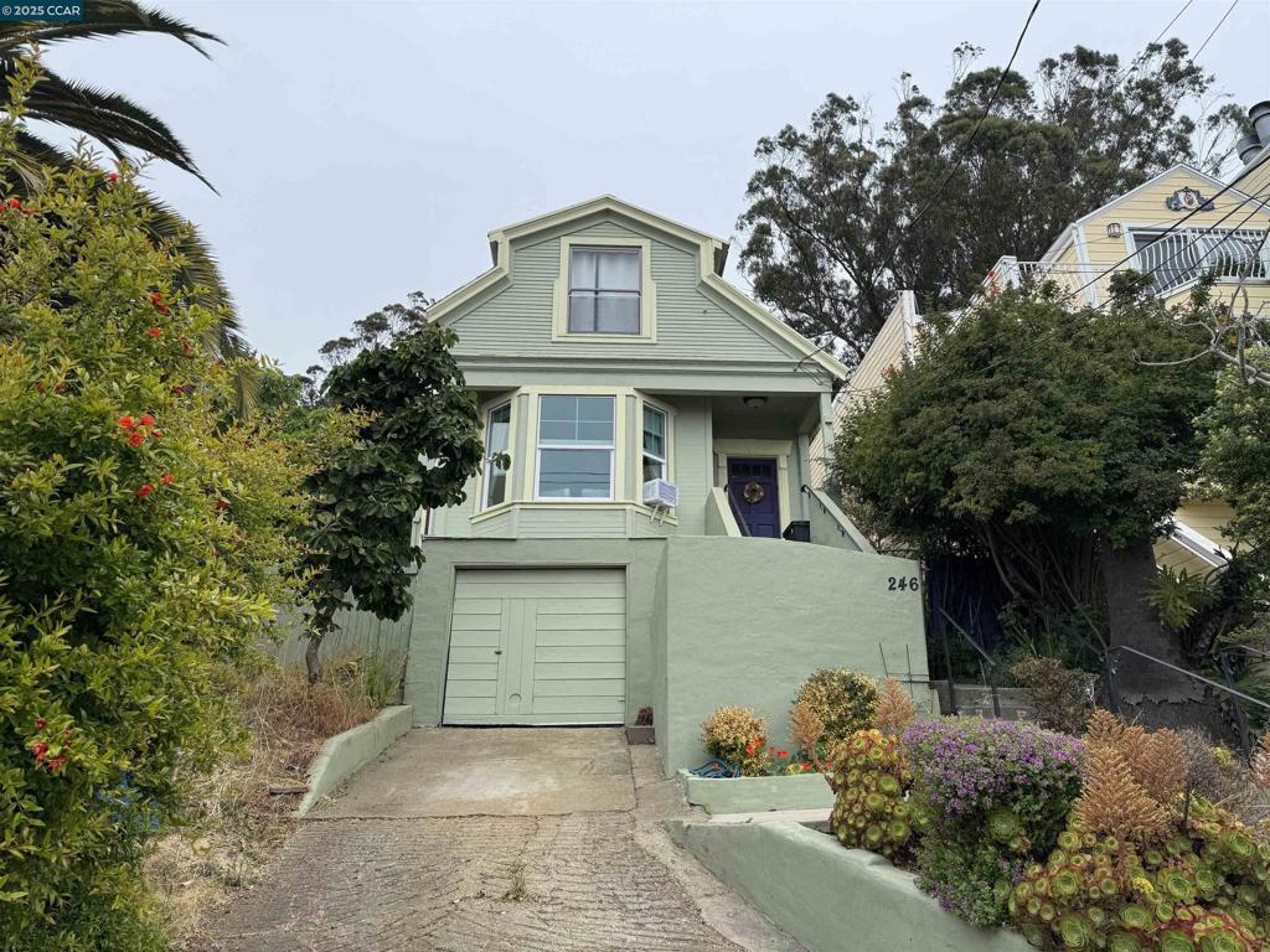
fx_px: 881
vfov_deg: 56.8
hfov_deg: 71.6
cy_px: 476
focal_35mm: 24
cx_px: 635
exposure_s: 1/2959
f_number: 1.78
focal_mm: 6.76
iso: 80
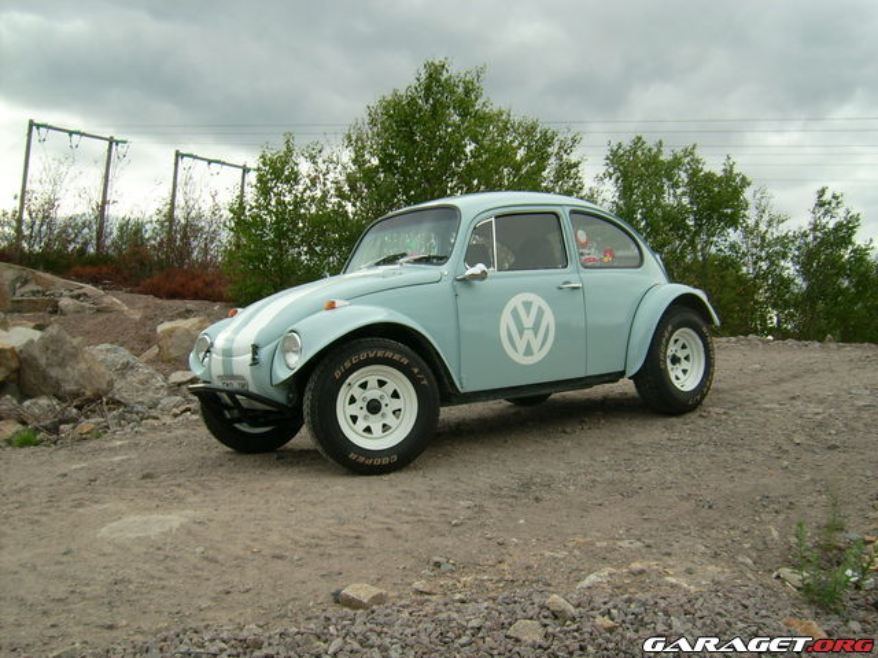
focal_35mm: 35
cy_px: 329
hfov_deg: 52.6
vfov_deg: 40.7
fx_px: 888
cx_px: 439
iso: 50
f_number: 5.8
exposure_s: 1/114
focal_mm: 5.95
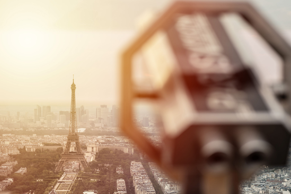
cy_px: 99
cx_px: 151
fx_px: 800
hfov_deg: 20.6
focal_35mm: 99
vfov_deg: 13.8
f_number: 4
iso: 100
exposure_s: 1/40
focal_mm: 85
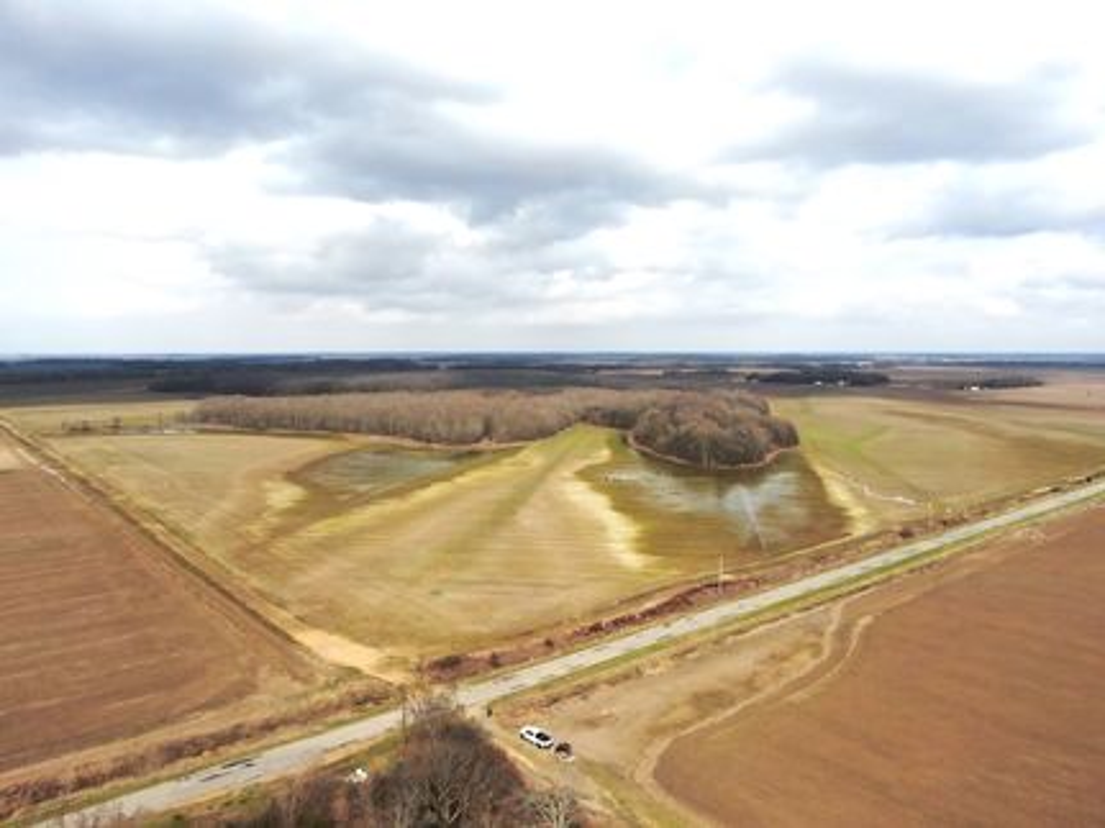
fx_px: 766
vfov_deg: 56.8
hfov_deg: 71.6
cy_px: 414
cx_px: 552
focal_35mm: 24
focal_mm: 4.39
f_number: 2.8
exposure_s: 1/120
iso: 400
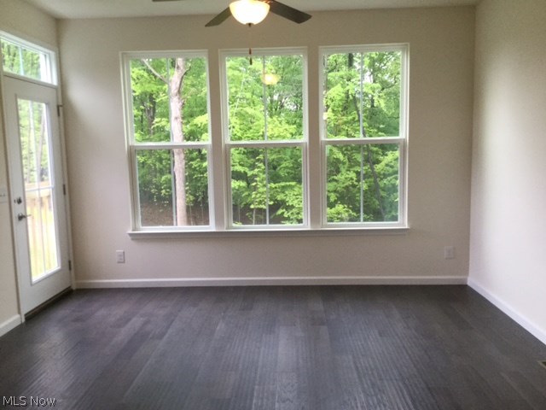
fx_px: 489
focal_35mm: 31
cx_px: 273
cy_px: 205
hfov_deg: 58.4
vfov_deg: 45.4
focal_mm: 3.3
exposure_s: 1/30
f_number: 2.4
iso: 40
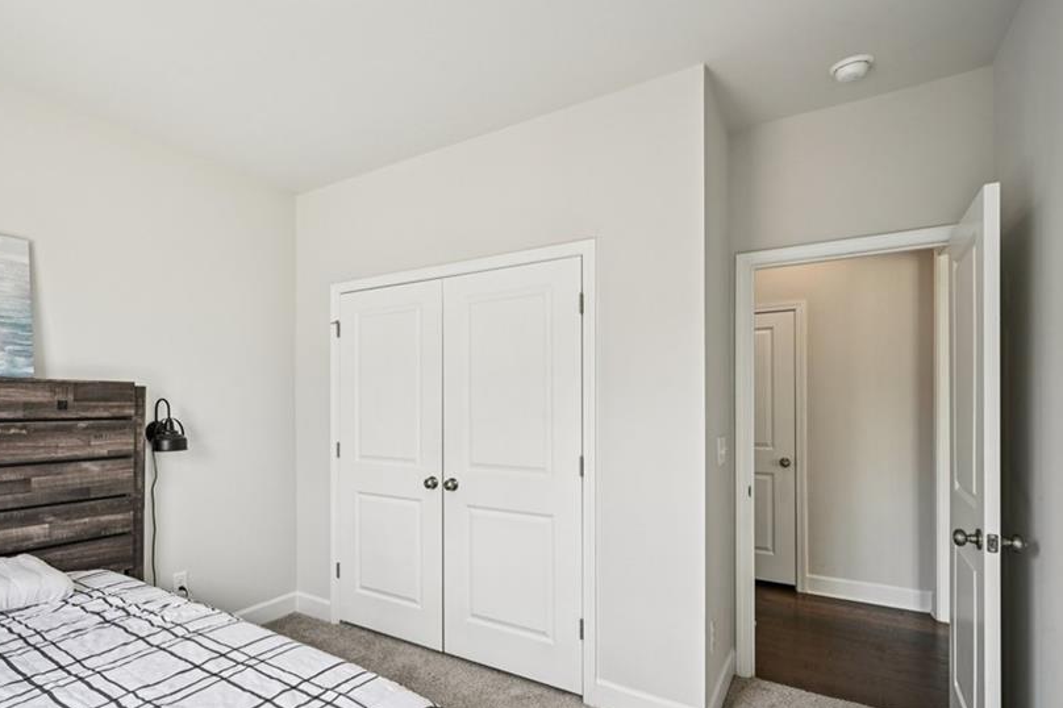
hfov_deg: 83.6
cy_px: 403
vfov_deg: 62.6
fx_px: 579
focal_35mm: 20
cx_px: 404
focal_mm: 15.5
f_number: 8
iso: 100
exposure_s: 1/25
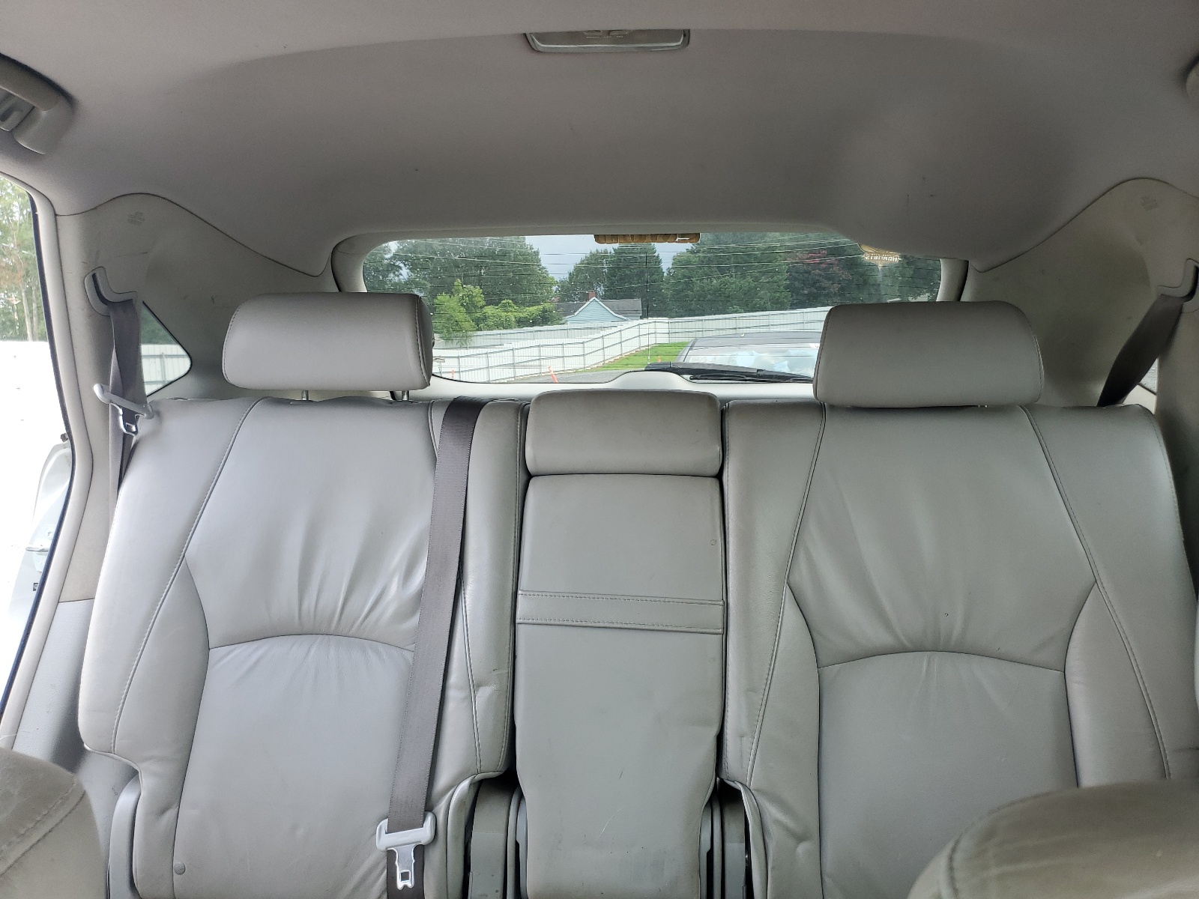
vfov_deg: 53.1
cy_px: 450
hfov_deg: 67.3
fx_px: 901
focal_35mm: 26
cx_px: 600
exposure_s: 1/167
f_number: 1.5
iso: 50
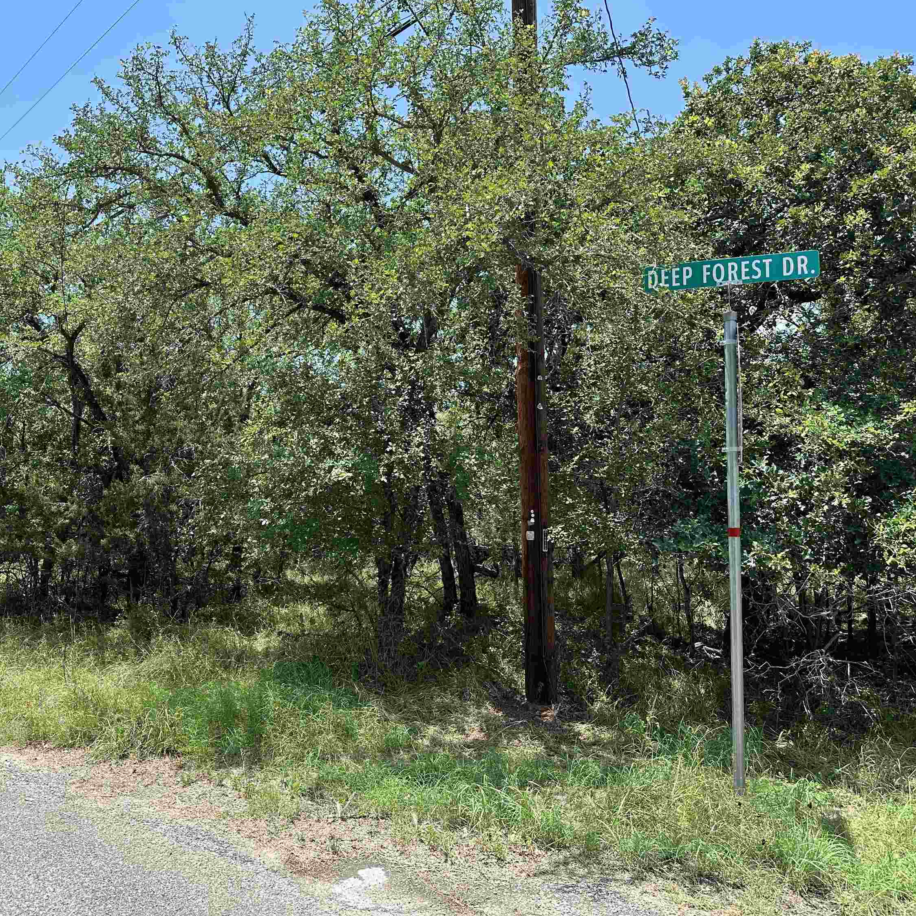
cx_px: 352
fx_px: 868
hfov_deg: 55.1
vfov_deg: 55.6
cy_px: 466
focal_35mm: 29
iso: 80
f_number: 1.78
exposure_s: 1/1587
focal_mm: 6.86
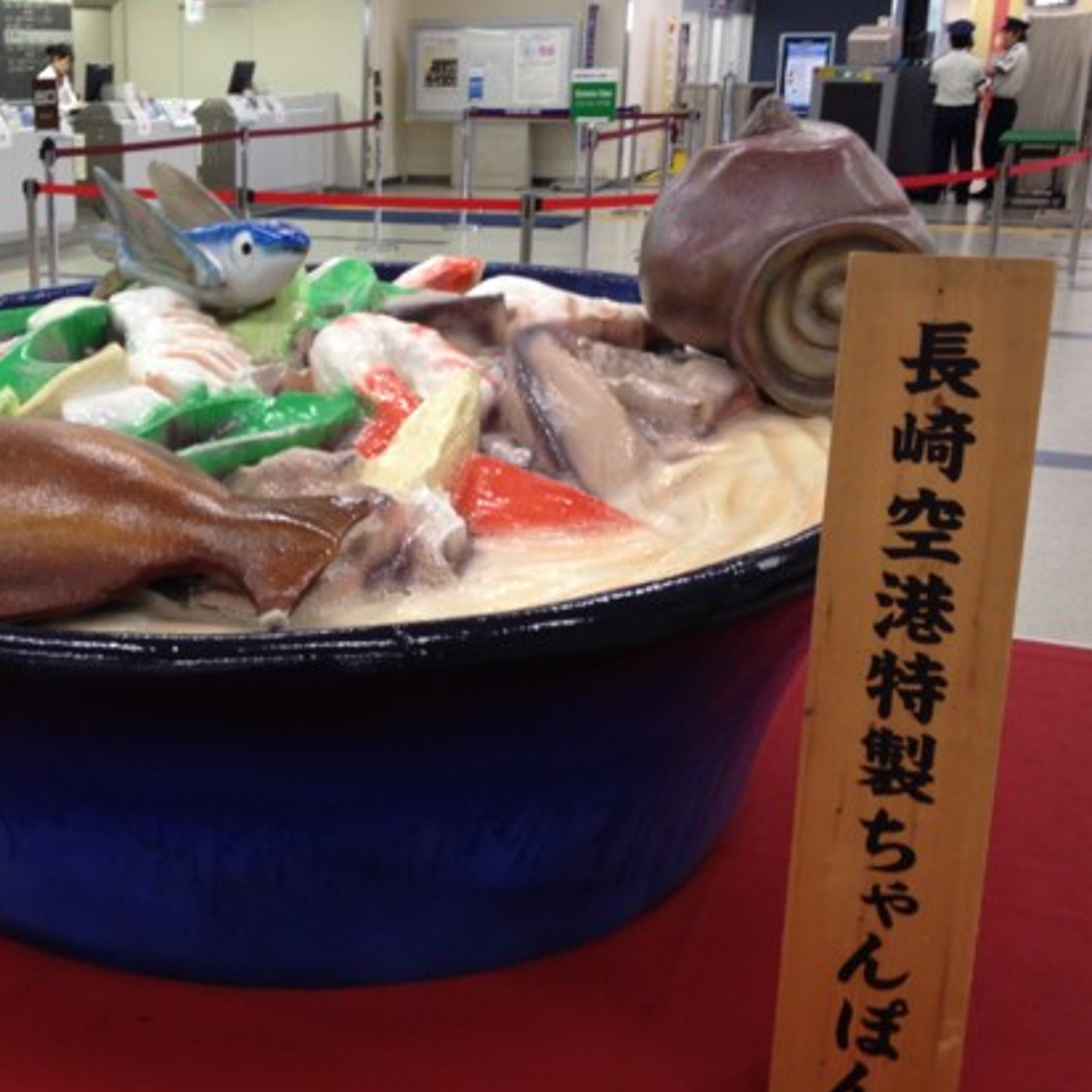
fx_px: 1713
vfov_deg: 35.3
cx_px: 260
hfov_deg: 34.5
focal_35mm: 48
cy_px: 522
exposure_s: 1/20
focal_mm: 4.28
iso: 100
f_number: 2.4
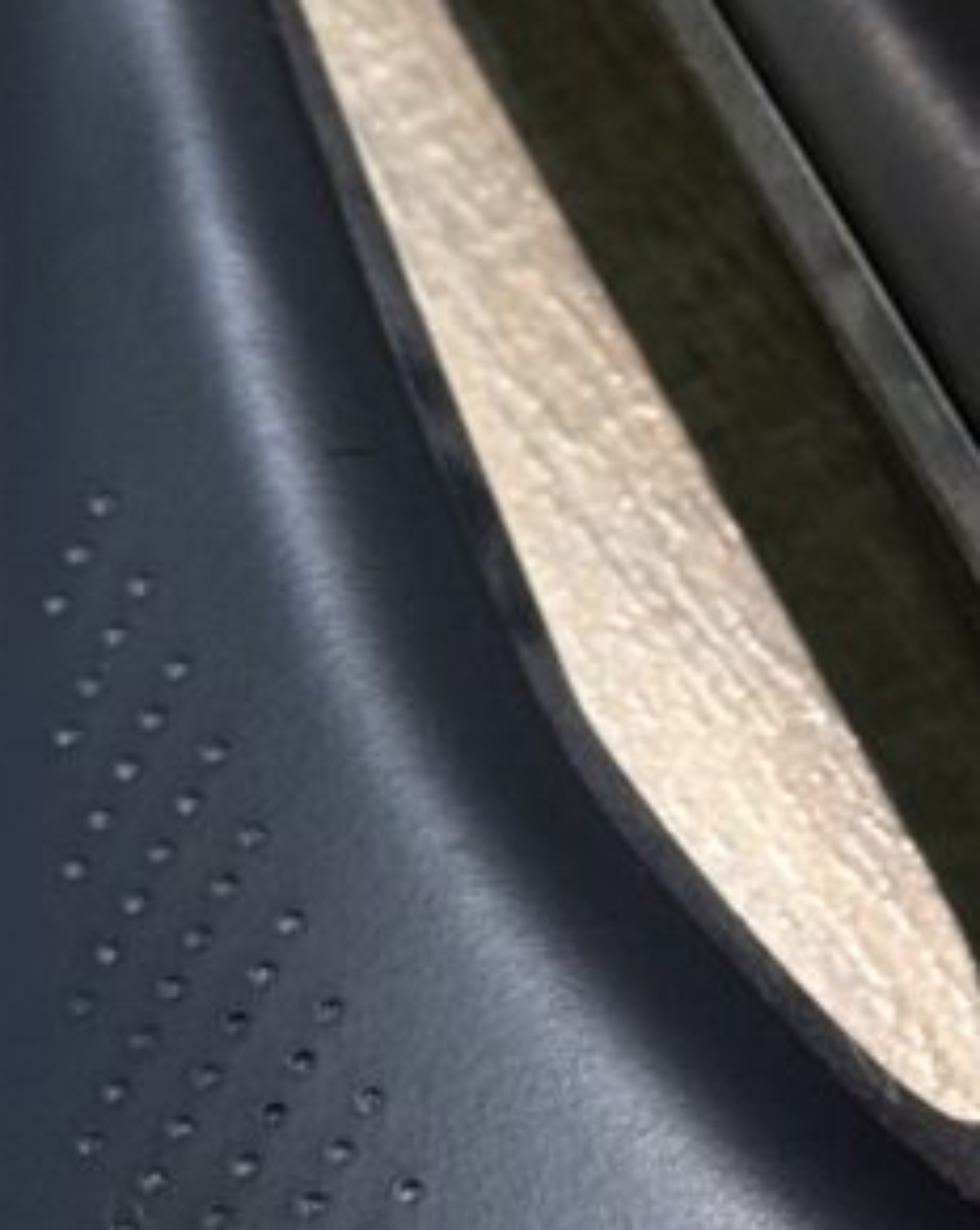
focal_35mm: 129
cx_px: 1124
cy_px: 748
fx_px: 4687
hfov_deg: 11.7
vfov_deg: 14.9
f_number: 1.78
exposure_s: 1/40
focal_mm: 6.76
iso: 320
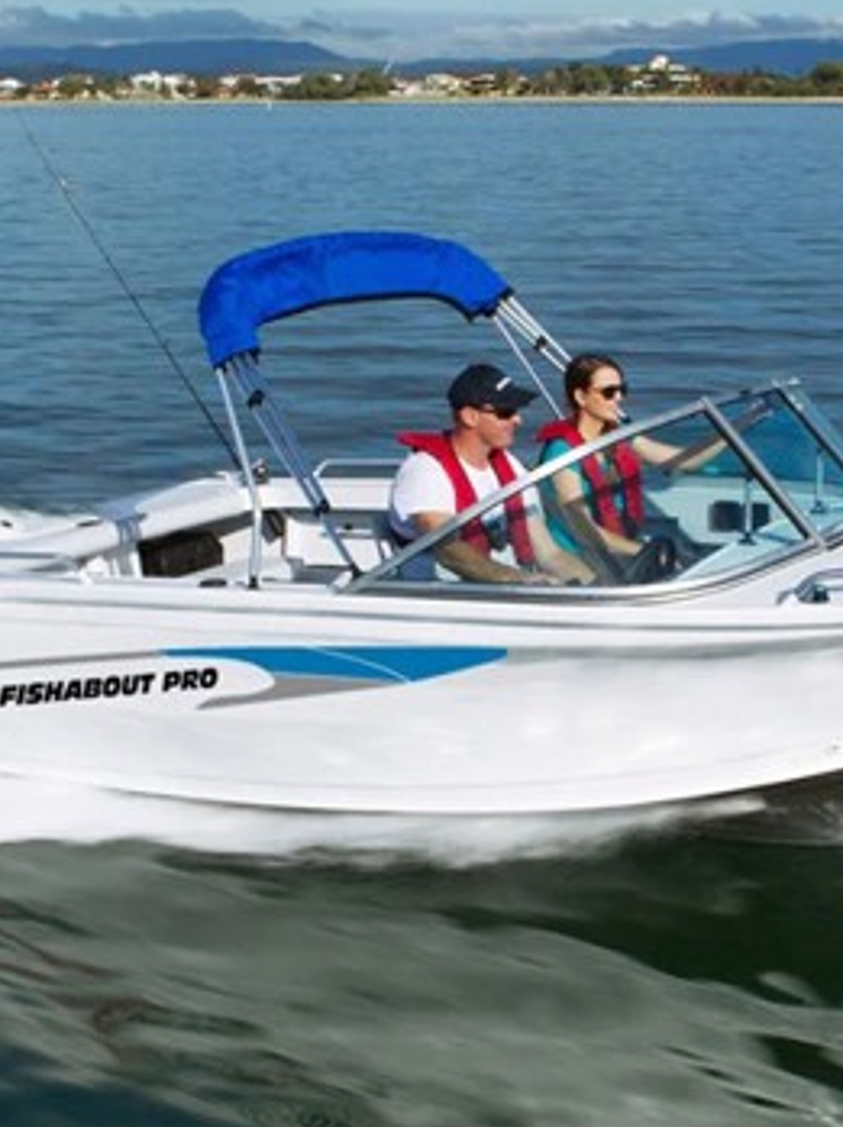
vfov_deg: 24.1
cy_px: 480
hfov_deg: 18.2
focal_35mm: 81
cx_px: 501
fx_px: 2635
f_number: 5.6
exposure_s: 1/60
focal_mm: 28
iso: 800
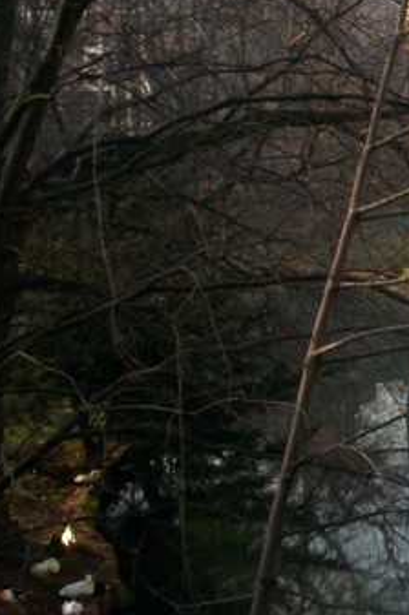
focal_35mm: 89
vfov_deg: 22.7
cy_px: 173
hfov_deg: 13.8
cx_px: 719
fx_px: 1520
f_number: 4.5
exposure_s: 1/191
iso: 100
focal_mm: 5.9
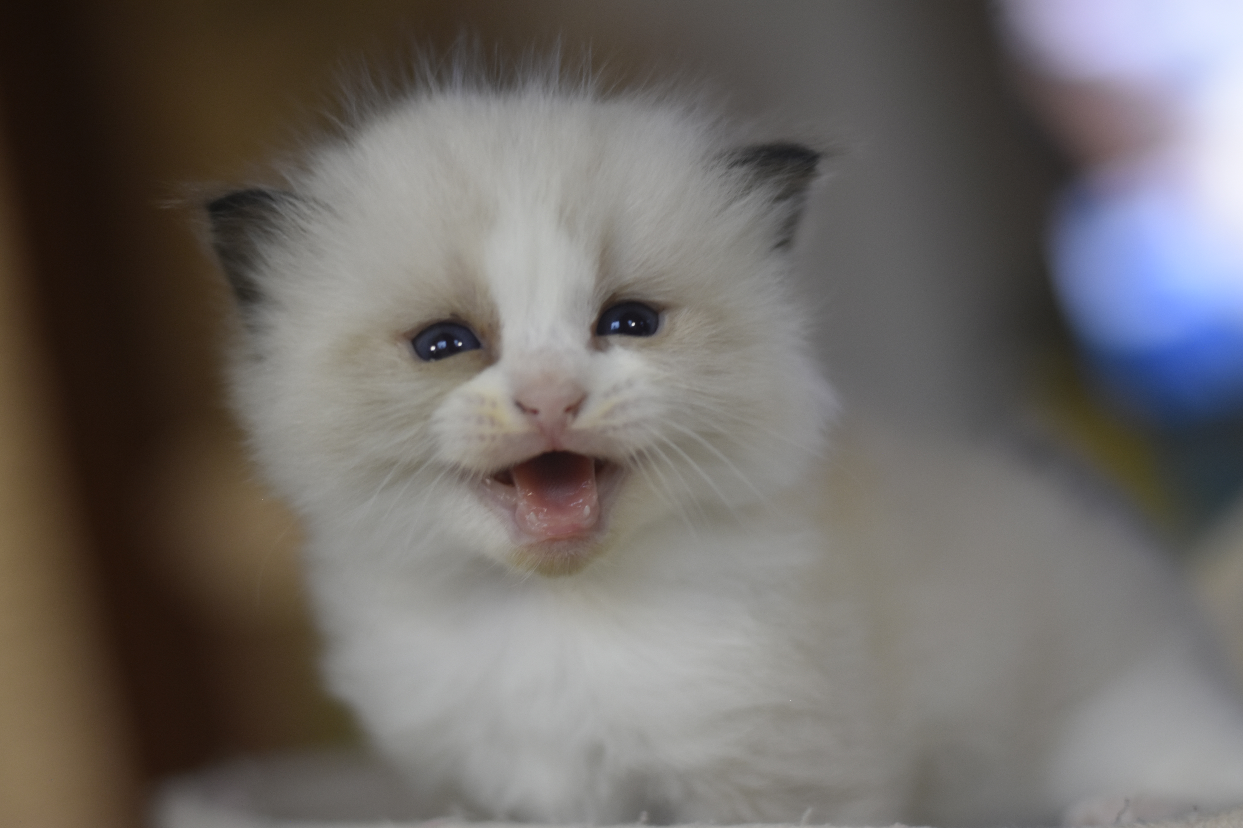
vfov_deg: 18.2
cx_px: 622
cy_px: 414
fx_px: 2589
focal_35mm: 75
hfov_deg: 27.0
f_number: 2
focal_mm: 50
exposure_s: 1/200
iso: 640
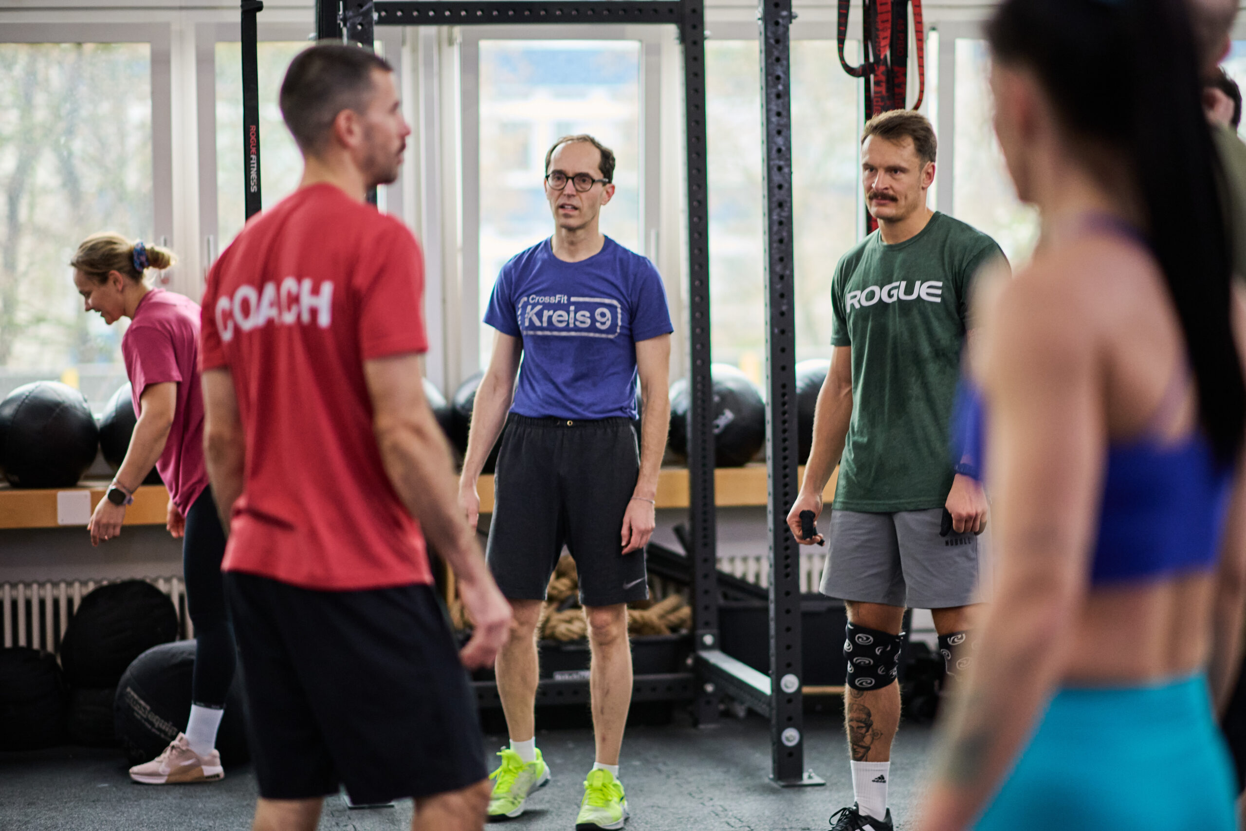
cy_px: 416
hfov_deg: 23.9
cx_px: 623
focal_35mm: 85
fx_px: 2942
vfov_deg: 16.1
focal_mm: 85
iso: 2000
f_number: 1.6
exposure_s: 1/400
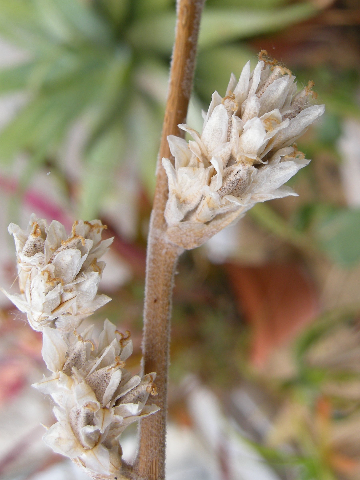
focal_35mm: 35
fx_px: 485
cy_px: 240
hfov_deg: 40.7
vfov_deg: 52.6
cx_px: 180
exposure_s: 1/75
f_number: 3.4
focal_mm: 7.5
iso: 64
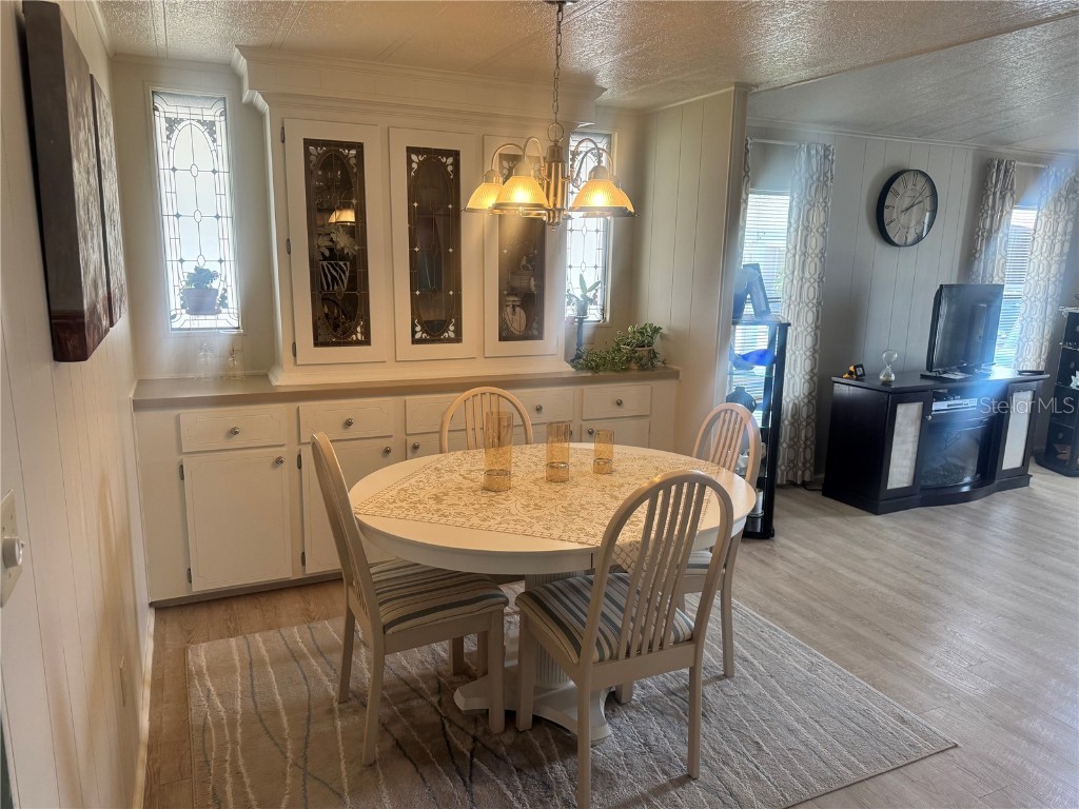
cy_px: 404
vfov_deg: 56.8
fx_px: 748
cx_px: 540
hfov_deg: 71.6
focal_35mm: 24
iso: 160
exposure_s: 1/120
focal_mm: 6.76
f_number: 1.78
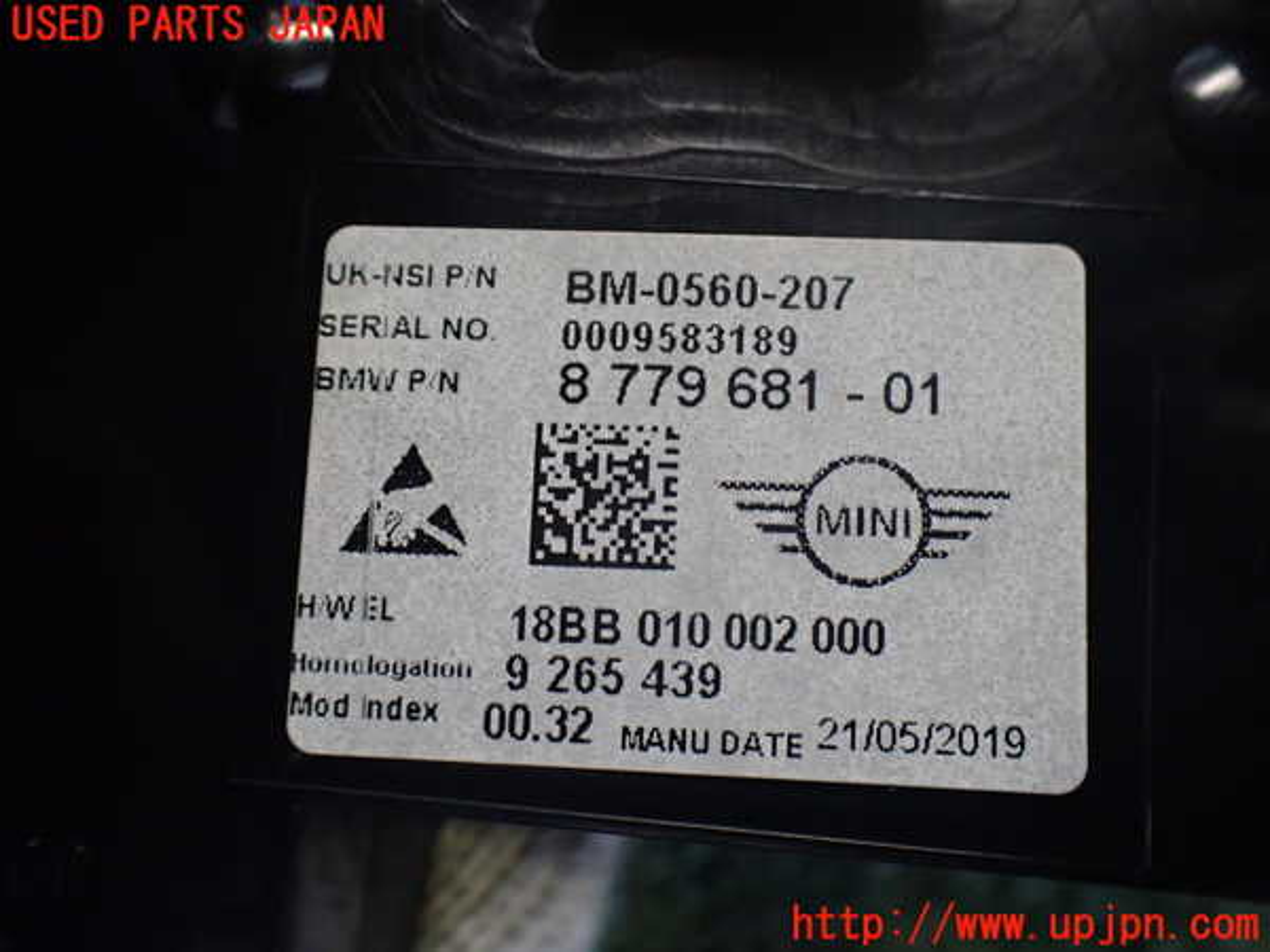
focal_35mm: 30
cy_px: 476
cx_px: 635
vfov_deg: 46.8
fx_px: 1101
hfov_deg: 60.0
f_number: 2.3
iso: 640
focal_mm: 5.4
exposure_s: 1/125
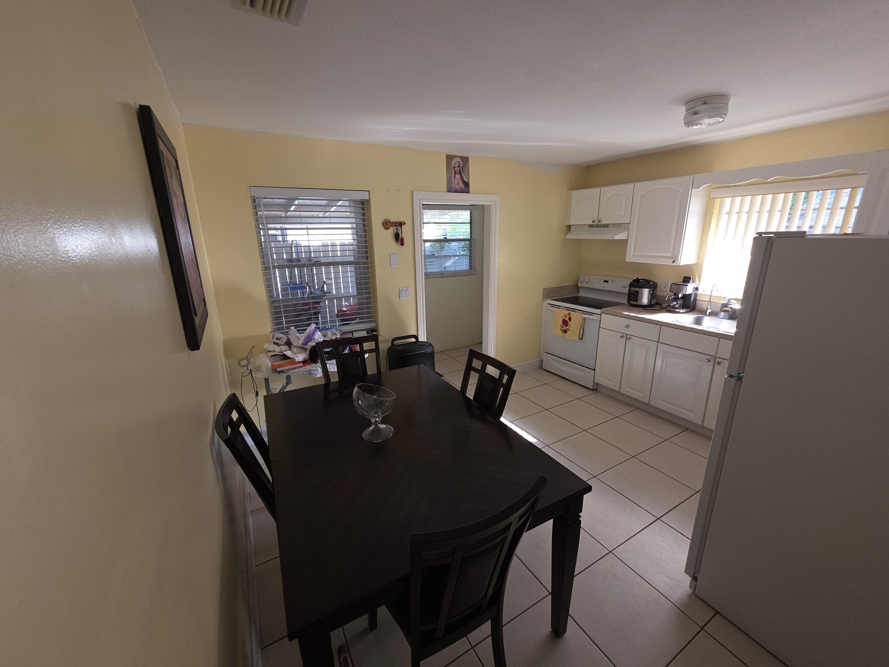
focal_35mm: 13
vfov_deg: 89.9
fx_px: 334
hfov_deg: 106.2
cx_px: 444
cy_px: 334
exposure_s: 1/60
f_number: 1.9
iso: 32
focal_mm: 2.2
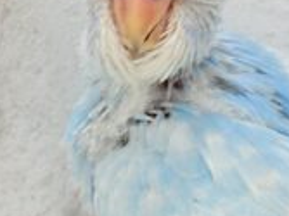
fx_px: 1660
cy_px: 114
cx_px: 183
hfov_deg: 9.9
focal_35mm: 199
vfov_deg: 7.5
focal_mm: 5.96
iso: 50
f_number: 1.6
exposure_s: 1/100
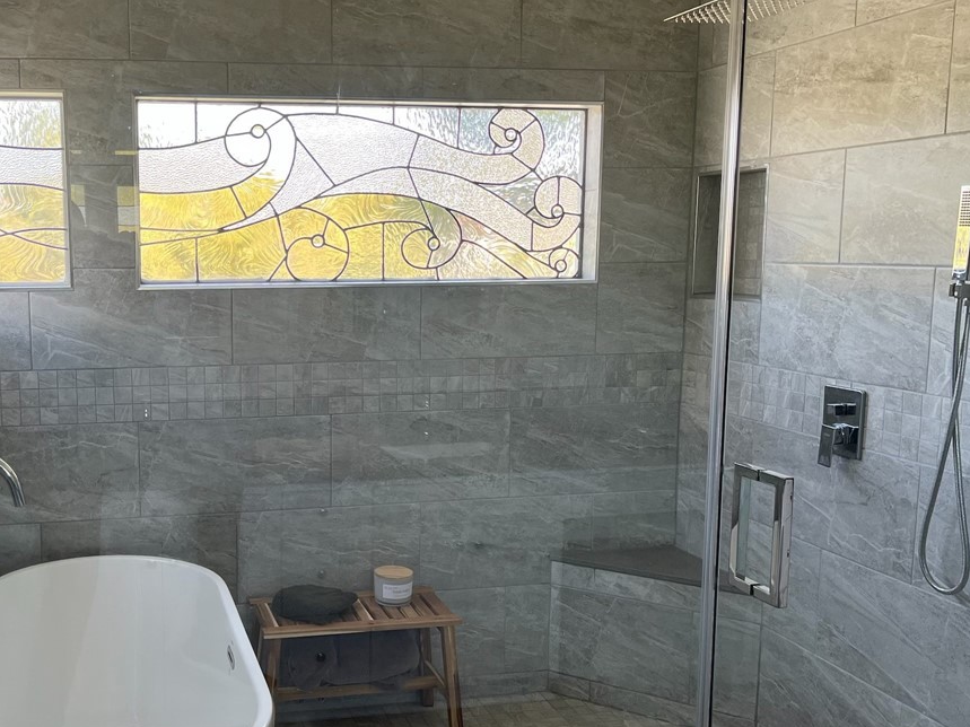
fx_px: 869
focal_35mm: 31
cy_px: 360
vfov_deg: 45.4
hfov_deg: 58.3
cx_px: 523
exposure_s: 1/143
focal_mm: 5.1
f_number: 1.6
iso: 64
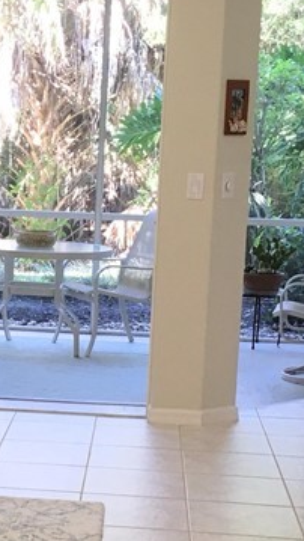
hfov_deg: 13.2
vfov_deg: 23.6
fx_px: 1289
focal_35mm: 90
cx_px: -29
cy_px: 342
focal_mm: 4.15
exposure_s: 1/30
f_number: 2.2
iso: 32
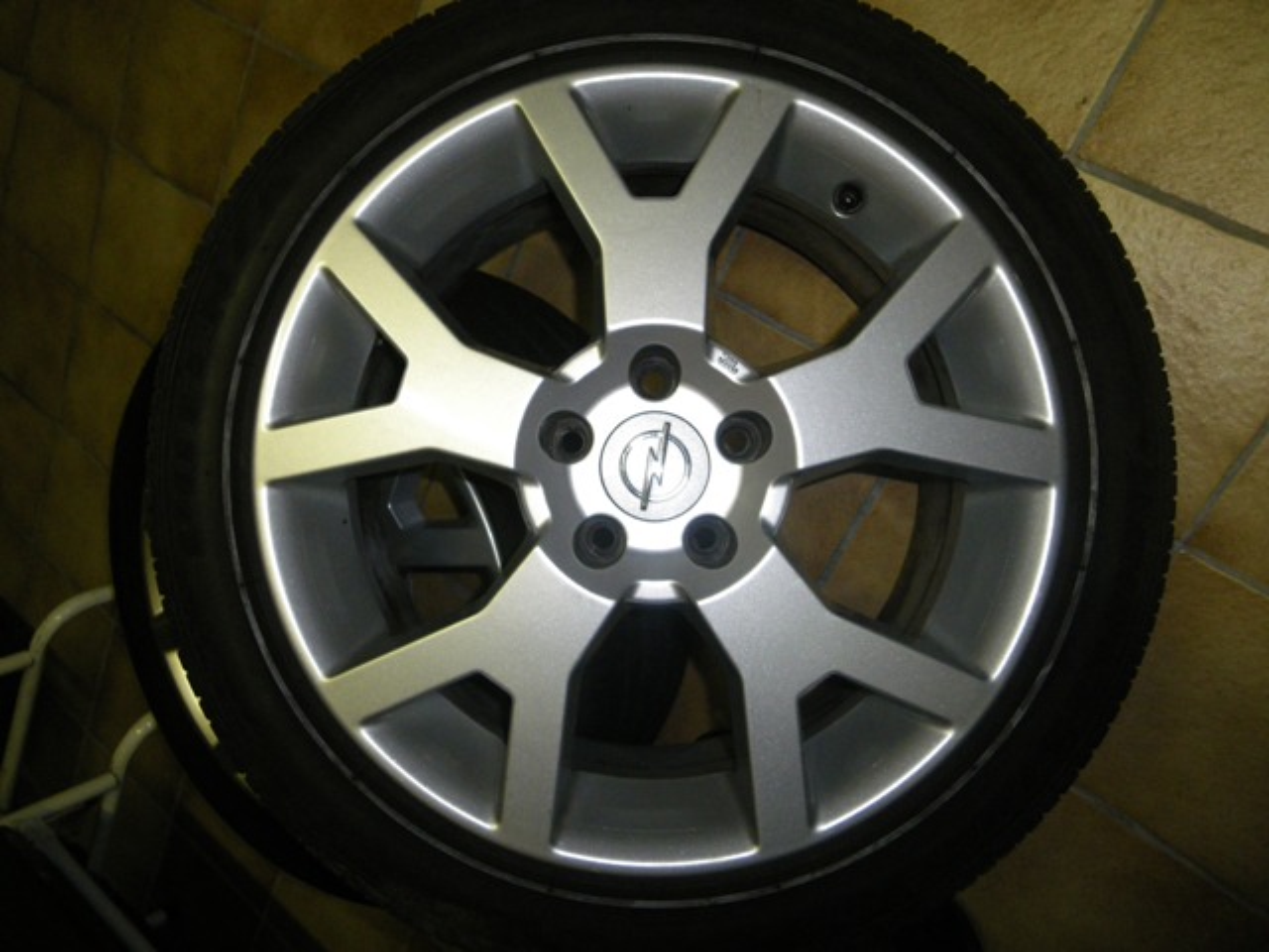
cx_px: 634
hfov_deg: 63.4
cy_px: 476
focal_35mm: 28
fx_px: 1026
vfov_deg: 49.7
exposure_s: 1/60
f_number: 2.6
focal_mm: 4.9
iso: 400
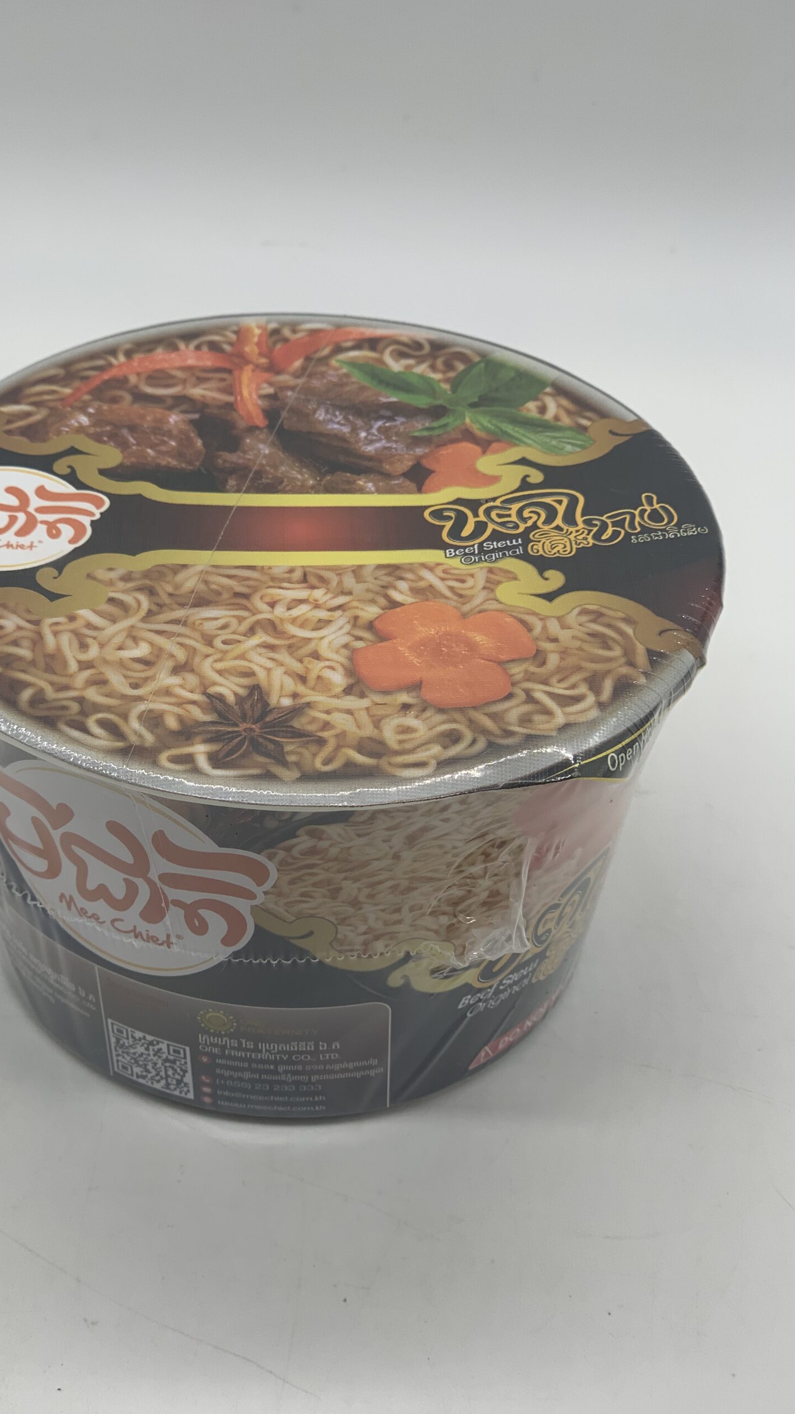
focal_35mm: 57
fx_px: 2136
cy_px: 705
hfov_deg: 21.0
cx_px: 287
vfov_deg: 36.6
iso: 16
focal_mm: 6
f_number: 2.4
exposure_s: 1/123
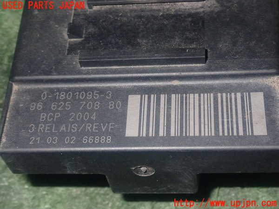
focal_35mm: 62
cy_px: 104
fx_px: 500
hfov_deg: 31.2
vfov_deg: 23.7
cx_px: 140
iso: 800
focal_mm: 11.09
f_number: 10
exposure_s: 1/60
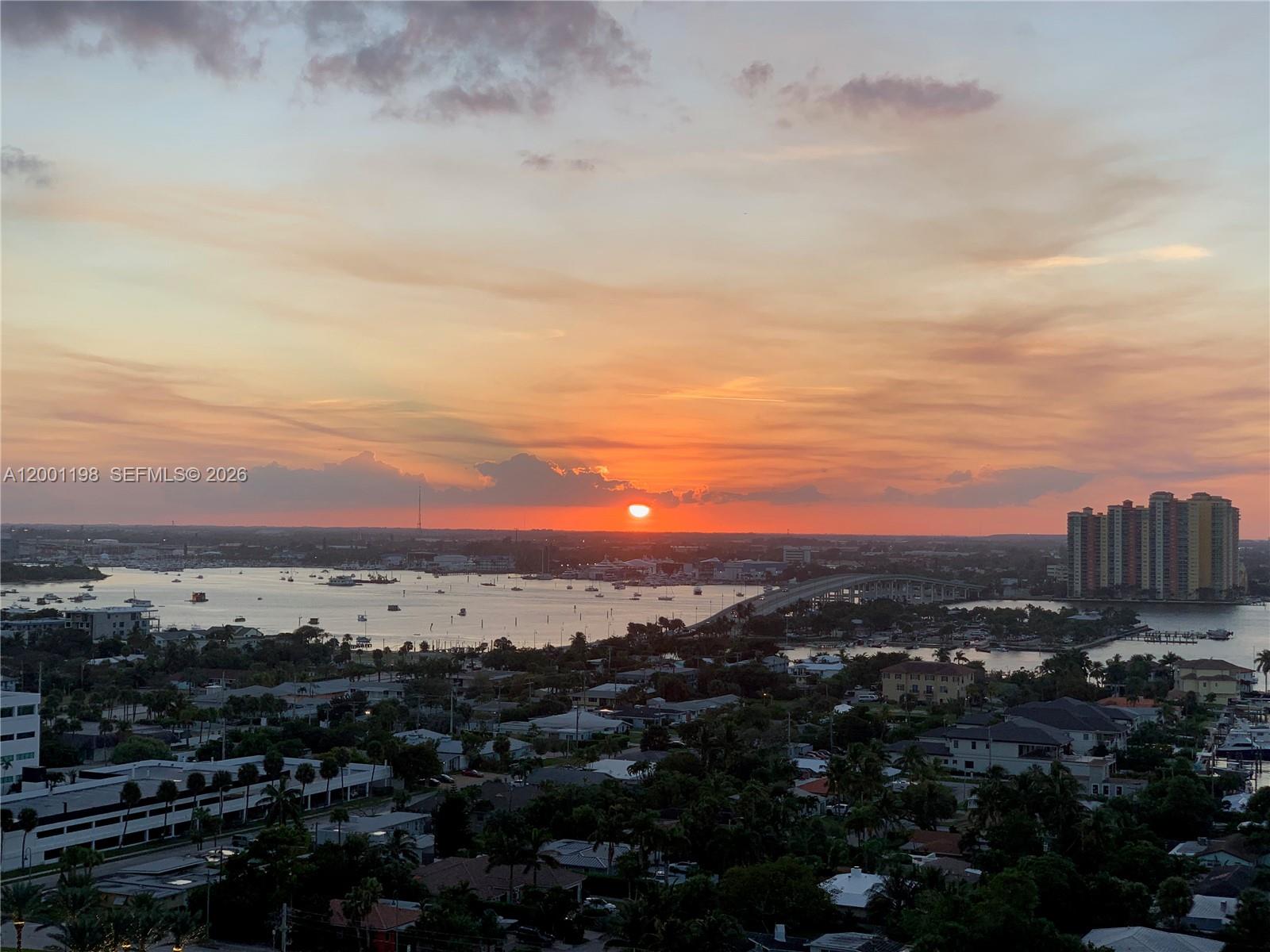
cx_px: 635
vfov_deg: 28.0
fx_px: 1908
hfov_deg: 36.8
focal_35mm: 52
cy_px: 476
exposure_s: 1/264
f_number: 2.4
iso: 16
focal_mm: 6
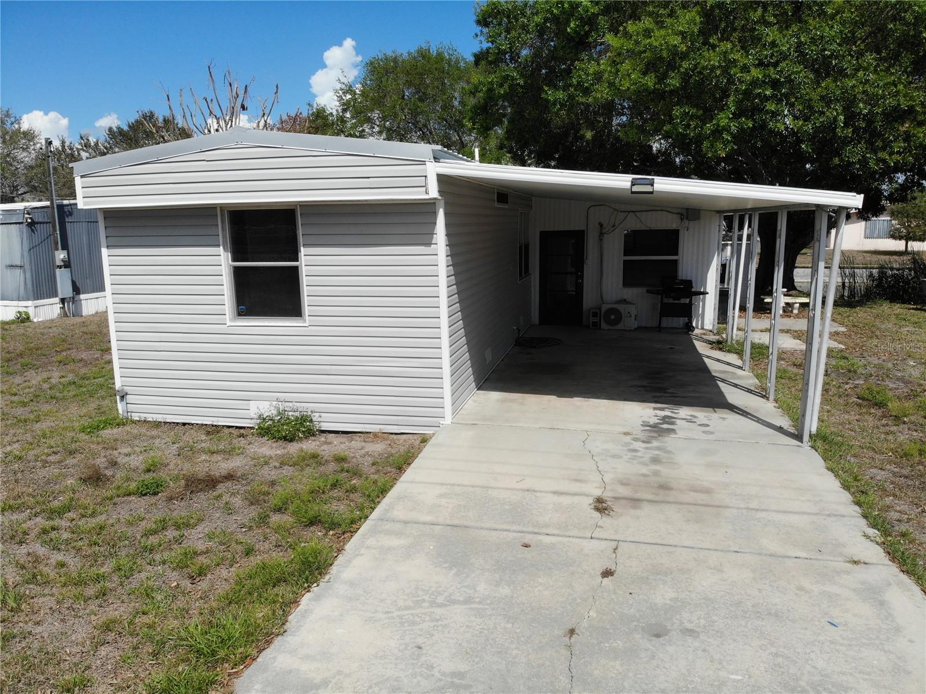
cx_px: 463
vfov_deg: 56.8
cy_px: 347
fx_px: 642
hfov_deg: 71.6
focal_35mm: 24
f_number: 2.8
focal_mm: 4.5
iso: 101
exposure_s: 1/1713
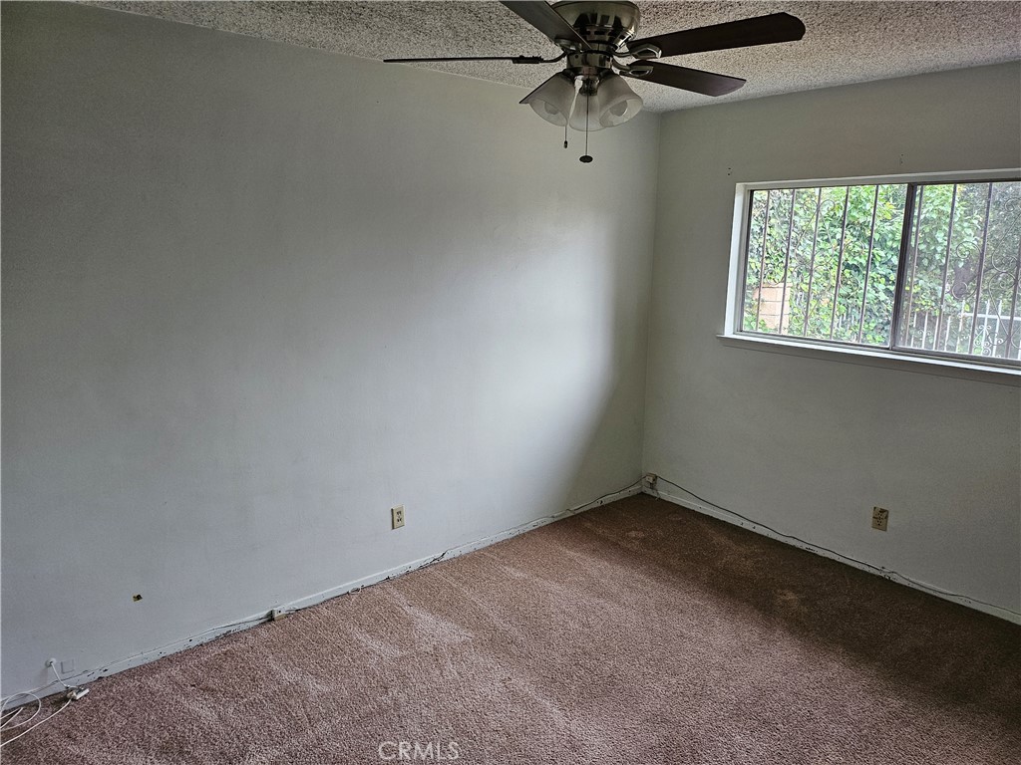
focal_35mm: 24
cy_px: 382
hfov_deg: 71.6
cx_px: 510
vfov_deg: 56.8
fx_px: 708
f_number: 1.8
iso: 160
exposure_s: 1/180
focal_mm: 5
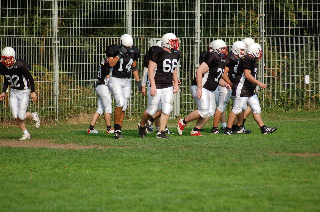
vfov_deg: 5.4
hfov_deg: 8.1
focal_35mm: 255
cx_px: 160
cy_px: 106
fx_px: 2262
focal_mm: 170
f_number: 4.8
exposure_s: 1/1000
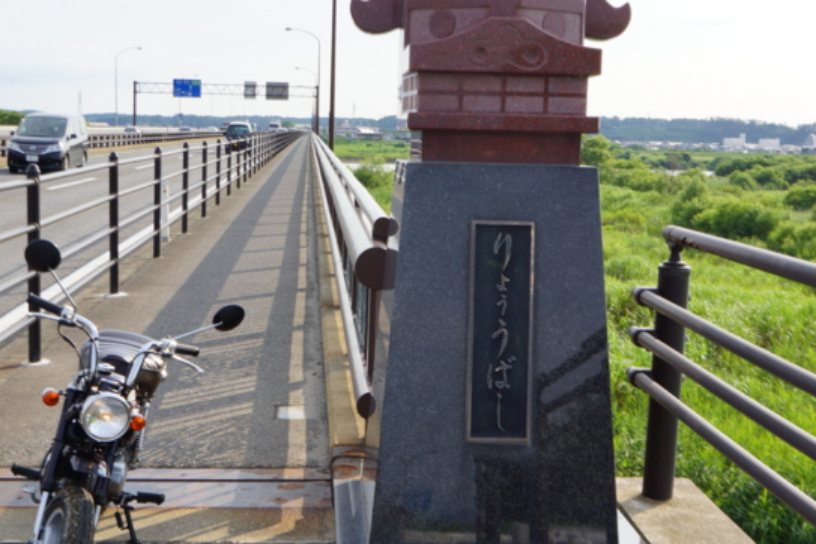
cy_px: 285
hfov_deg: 37.4
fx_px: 1201
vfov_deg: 25.5
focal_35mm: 53
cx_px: 337
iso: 100
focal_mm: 24
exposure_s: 1/320
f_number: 7.1
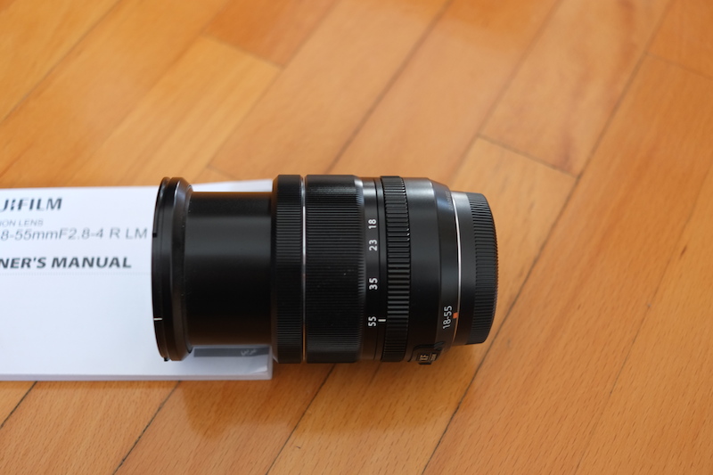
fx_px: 812
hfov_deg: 47.4
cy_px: 238
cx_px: 356
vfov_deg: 32.6
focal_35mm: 41
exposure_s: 1/20
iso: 800
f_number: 2.8
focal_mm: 27
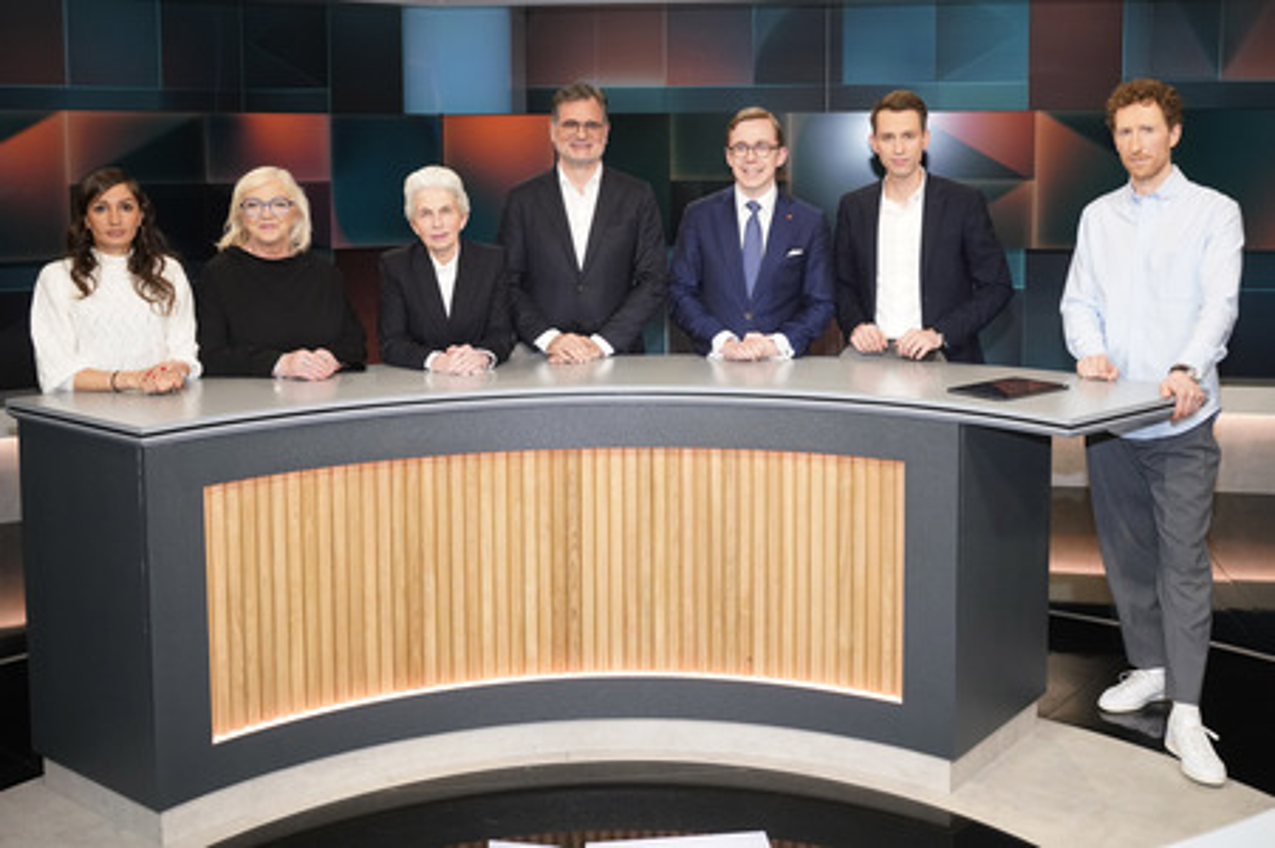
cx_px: 638
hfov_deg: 65.5
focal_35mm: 28
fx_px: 991
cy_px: 424
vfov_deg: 46.3
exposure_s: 1/125
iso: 2000
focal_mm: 28
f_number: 5.6
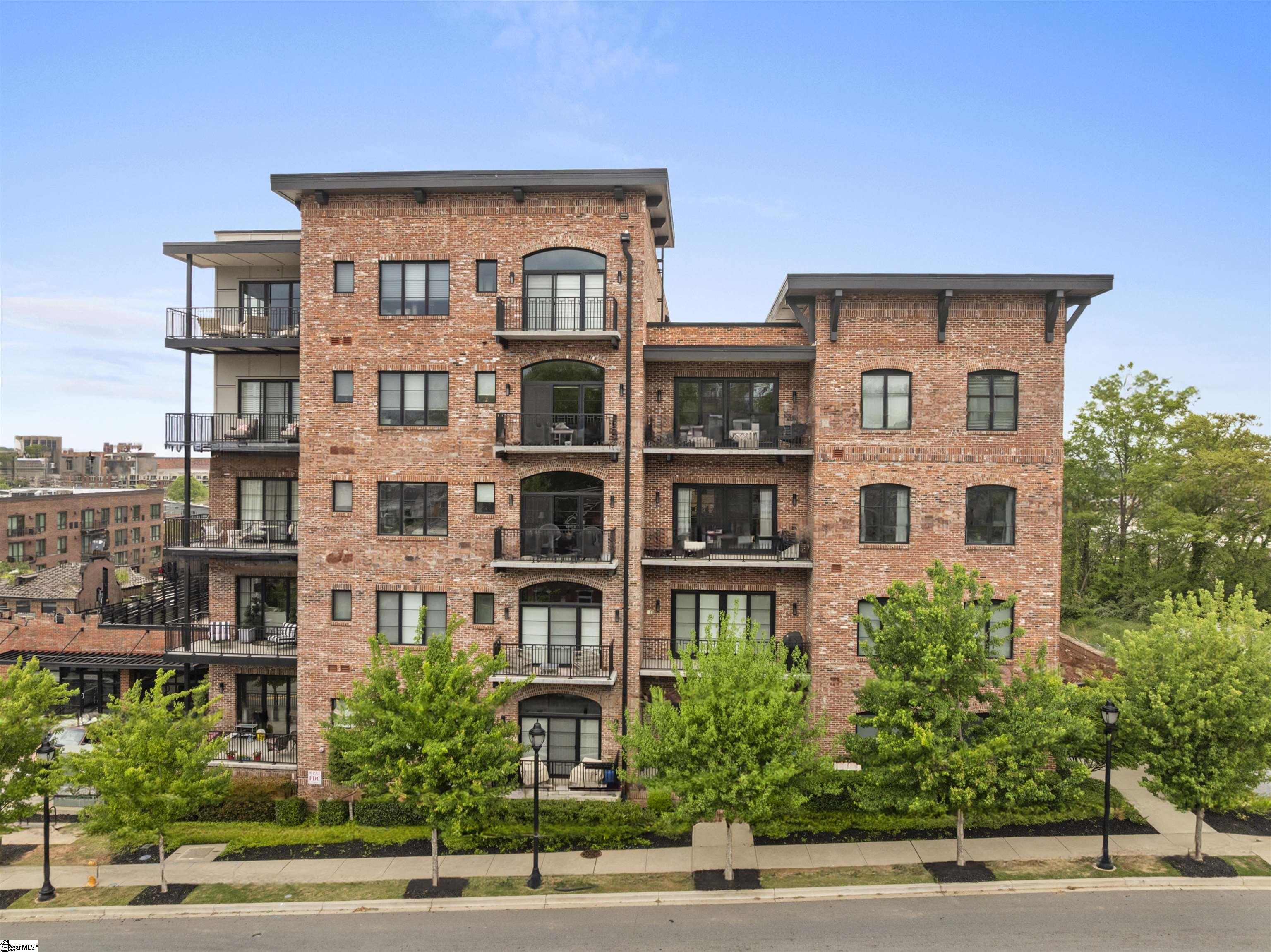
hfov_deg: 71.6
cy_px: 476
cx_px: 636
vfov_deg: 56.8
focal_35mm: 24
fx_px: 881
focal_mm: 12.29
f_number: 2.8
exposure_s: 1/1600
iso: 190
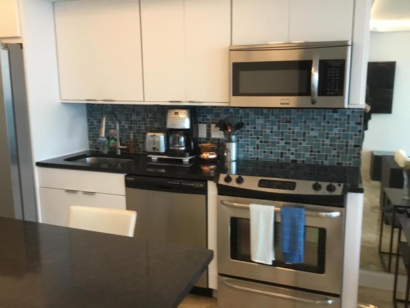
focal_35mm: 31
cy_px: 154
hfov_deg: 58.4
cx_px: 205
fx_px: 367
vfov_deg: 45.4
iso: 200
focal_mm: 3.3
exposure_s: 1/30
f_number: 2.4
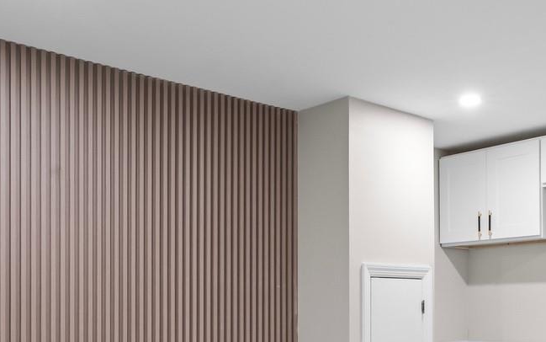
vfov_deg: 27.5
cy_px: 311
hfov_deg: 44.1
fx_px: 670
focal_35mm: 45
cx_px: 334
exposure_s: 1/6
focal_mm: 14
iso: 1600
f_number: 10
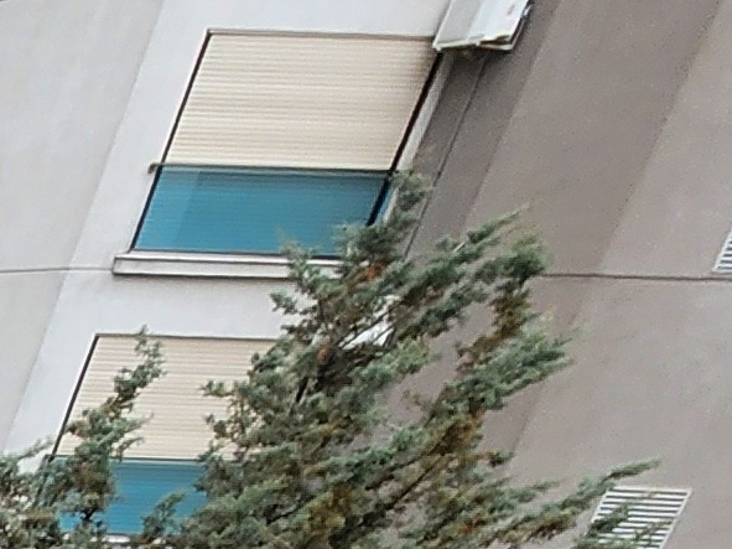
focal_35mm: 88
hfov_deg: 11.2
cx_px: -1525
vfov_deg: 12.1
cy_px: 1446
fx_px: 1860
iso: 50
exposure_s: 1/120
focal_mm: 2.2
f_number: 2.2
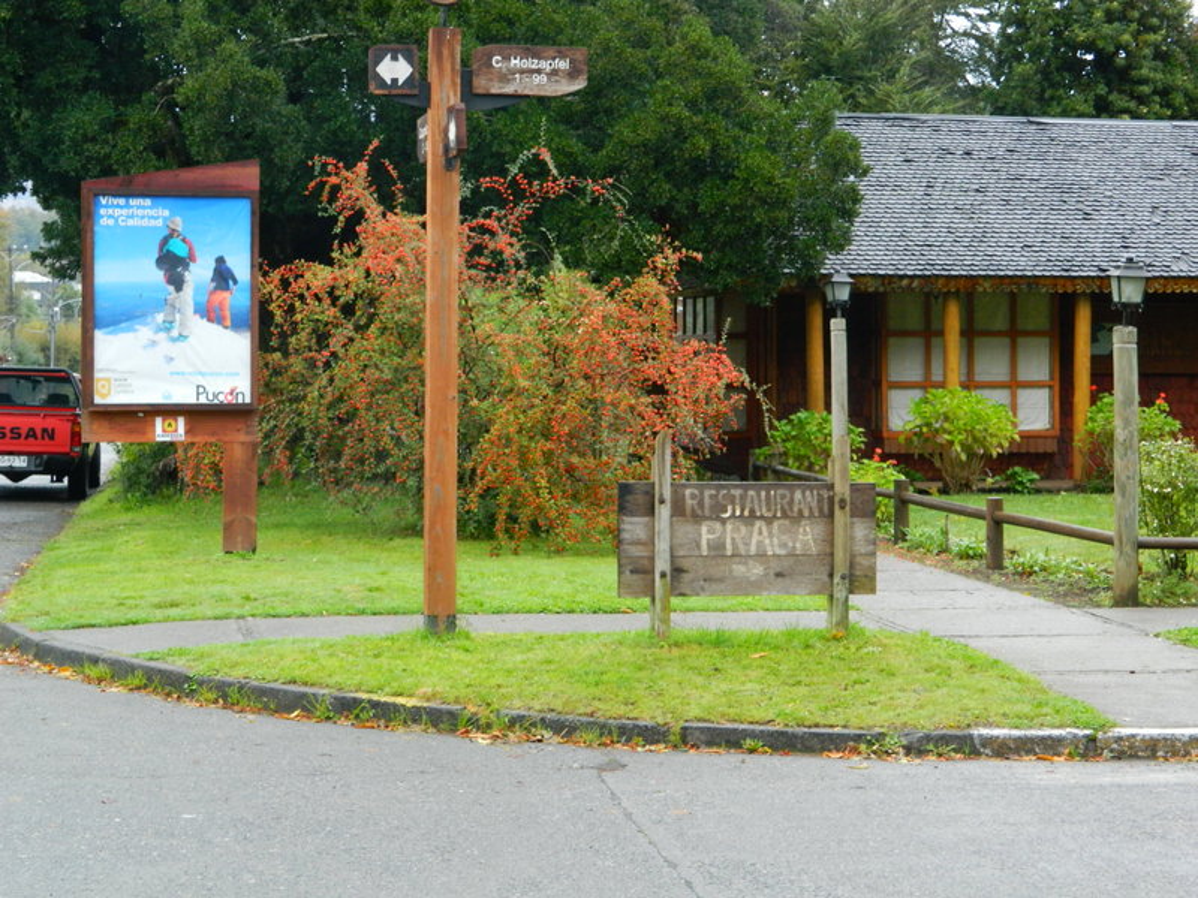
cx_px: 599
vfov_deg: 21.0
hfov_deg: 27.8
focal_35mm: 70
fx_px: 2423
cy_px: 449
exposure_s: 1/30
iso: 200
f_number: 4
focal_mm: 12.6
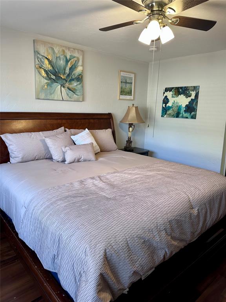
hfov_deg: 56.8
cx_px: 113
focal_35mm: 24
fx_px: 209
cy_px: 151
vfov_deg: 71.6
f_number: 1.78
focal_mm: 6.86
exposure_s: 1/60
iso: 125
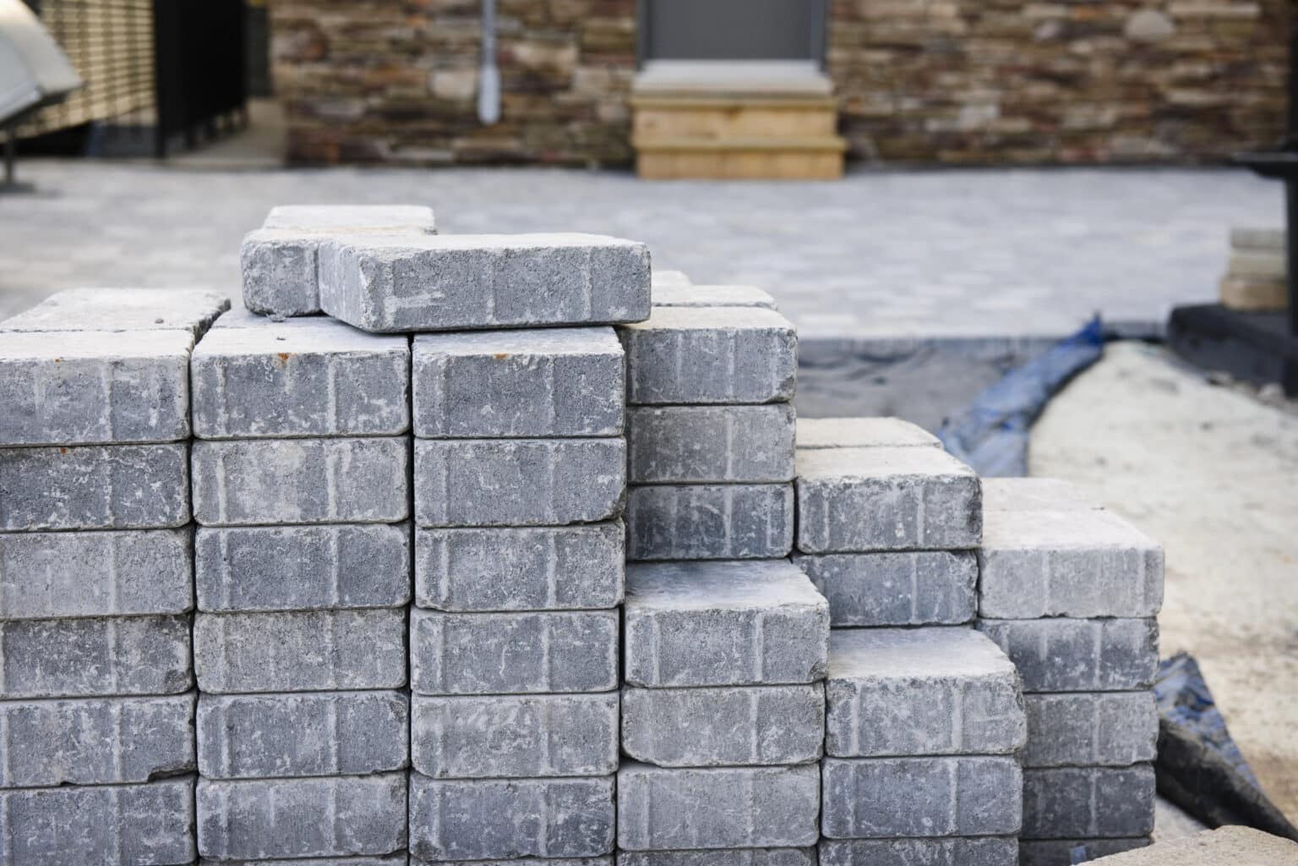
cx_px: 649
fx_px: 2163
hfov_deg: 33.4
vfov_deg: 22.6
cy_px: 433
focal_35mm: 60
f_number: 5.6
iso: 200
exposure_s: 1/125
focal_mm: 60
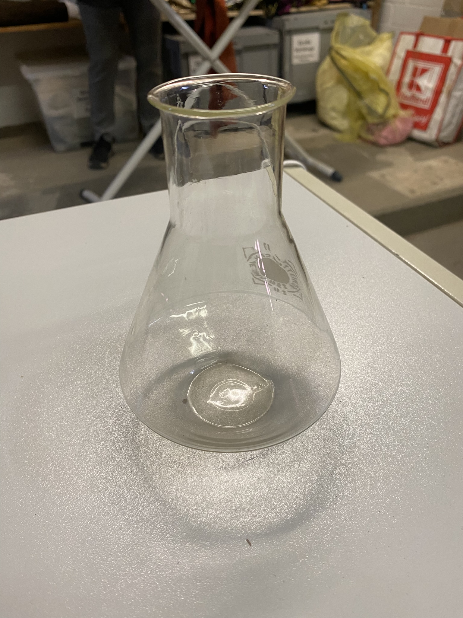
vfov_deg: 67.3
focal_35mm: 26
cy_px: 309
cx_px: 232
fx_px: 464
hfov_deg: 53.1
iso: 125
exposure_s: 1/50
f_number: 1.8
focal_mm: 4.25
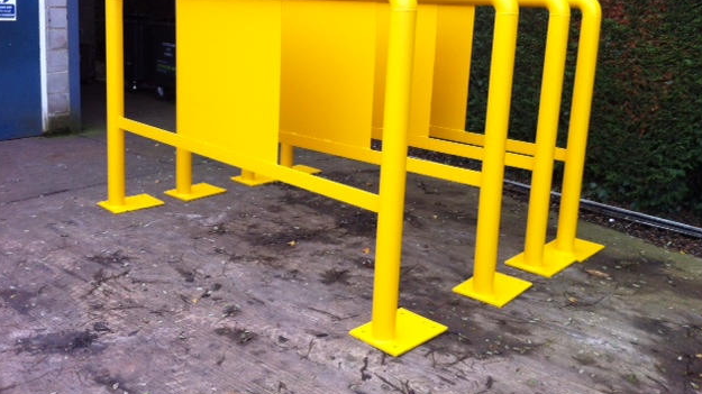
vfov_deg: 30.2
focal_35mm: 39
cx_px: 353
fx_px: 726
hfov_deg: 51.6
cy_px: 137
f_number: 2.8
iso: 80
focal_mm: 3.85
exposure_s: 1/60
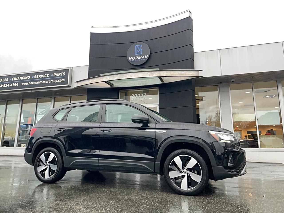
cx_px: 142
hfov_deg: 67.3
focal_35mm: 26
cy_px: 106
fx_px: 213
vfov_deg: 53.1
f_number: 1.6
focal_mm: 4.2
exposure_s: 1/62
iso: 32
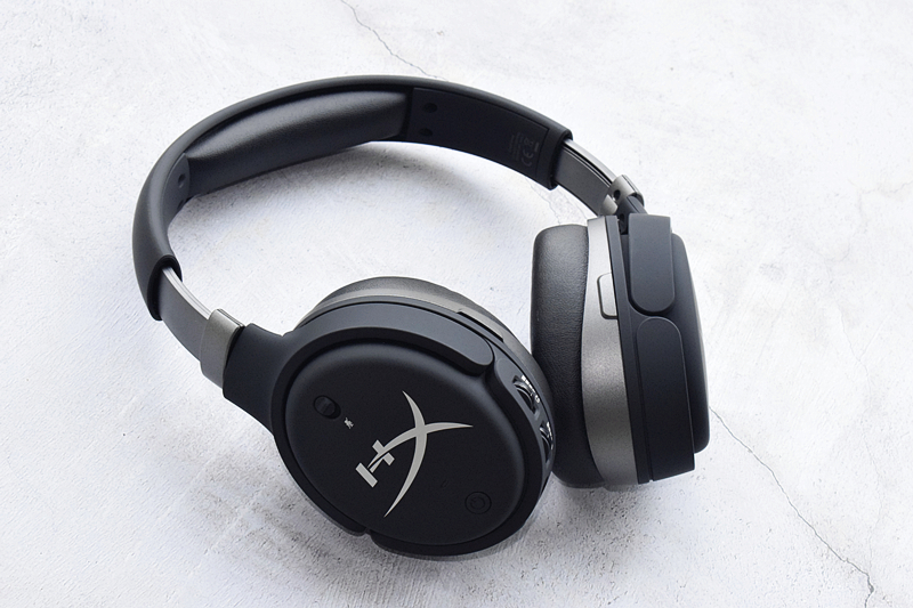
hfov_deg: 24.6
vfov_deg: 16.5
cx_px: 456
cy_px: 304
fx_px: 2092
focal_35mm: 82
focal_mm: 55
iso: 3200
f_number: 14
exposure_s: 1/200
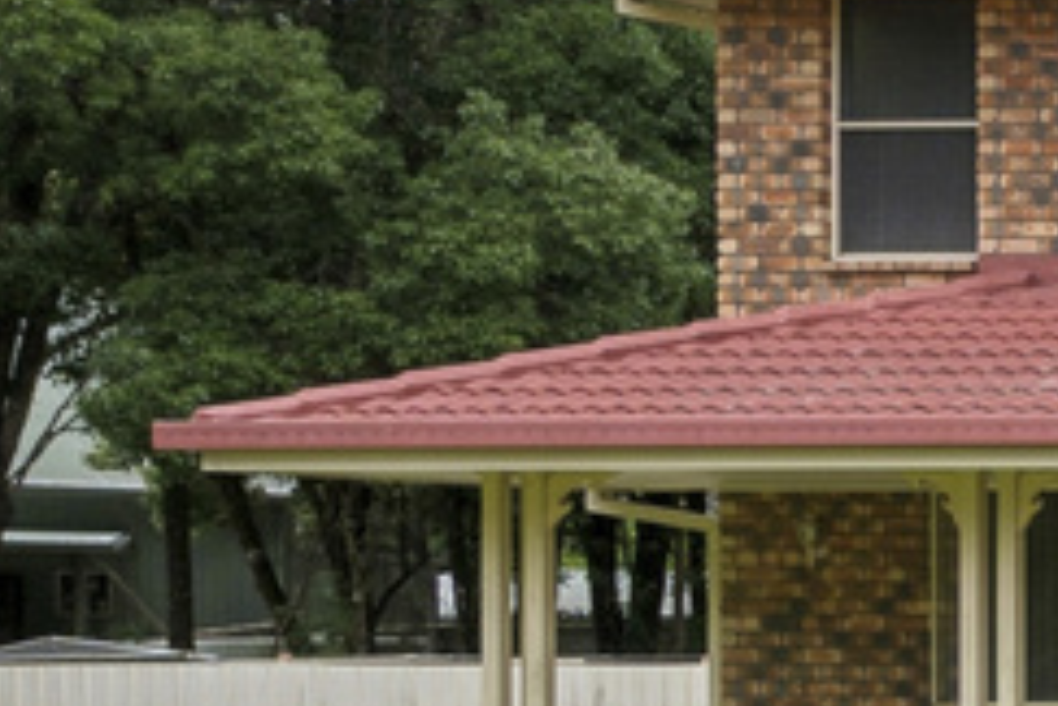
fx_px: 3291
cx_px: 2956
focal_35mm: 112
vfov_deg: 12.1
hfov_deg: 12.0
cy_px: 652
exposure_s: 1/500
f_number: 9
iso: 200
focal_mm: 17
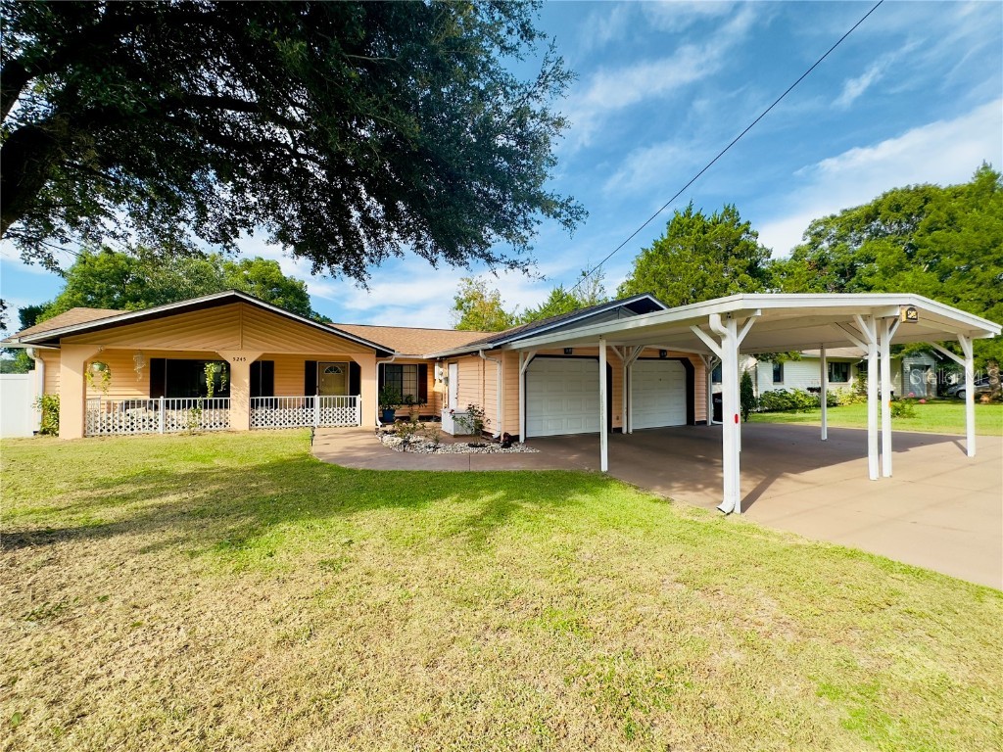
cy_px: 376
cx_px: 502
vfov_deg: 85.7
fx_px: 406
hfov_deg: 102.1
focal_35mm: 14
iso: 40
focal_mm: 2.22
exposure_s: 1/888
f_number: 2.2
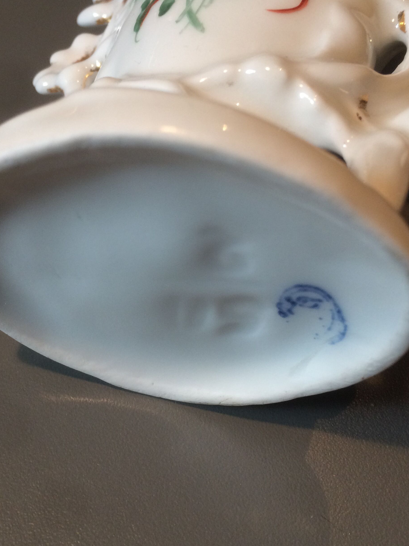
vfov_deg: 47.9
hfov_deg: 36.8
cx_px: 177
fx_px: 614
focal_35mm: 39
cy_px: 265
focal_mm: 4.15
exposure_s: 1/33
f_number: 2.2
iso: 100
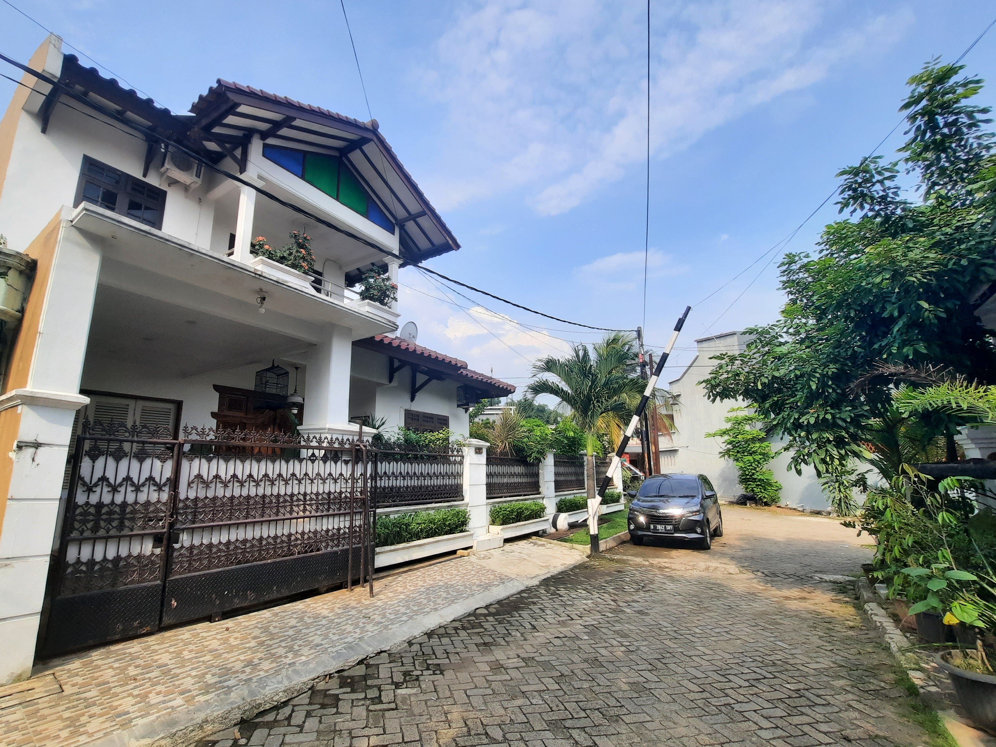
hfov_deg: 97.7
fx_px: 432
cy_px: 382
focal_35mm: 15
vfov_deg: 81.7
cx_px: 441
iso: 40
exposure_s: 1/859
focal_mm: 1.74
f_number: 2.2
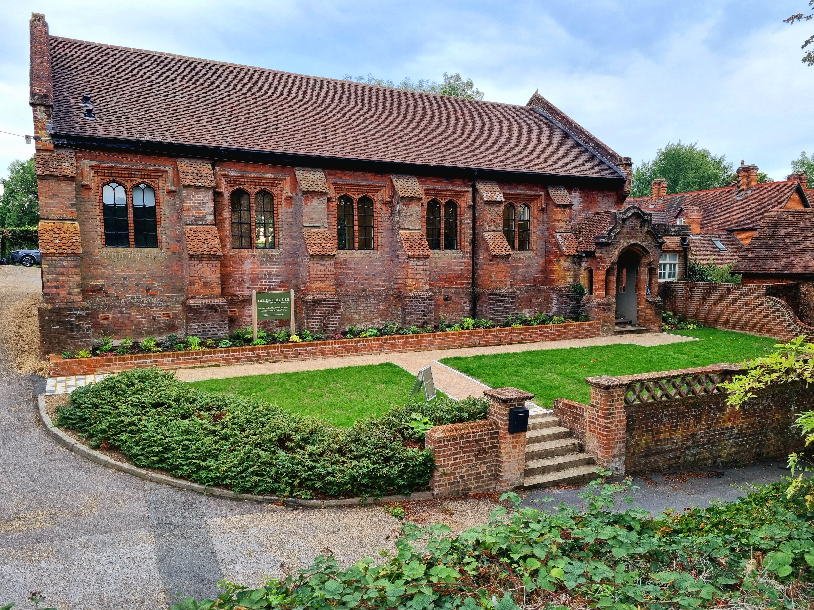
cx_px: 407
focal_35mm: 26
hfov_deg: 67.3
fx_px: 611
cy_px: 305
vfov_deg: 53.1
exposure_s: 1/196
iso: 50
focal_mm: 5.4
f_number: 1.8
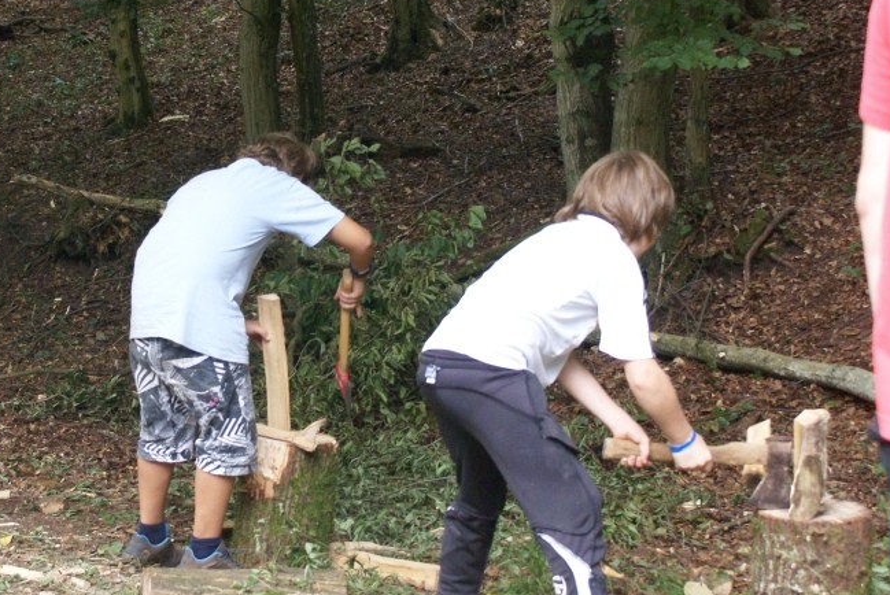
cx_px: 267
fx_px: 2048
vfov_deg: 16.5
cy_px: 297
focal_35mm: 83
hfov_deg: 24.3
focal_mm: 35
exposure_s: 1/200
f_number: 5.6
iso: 400
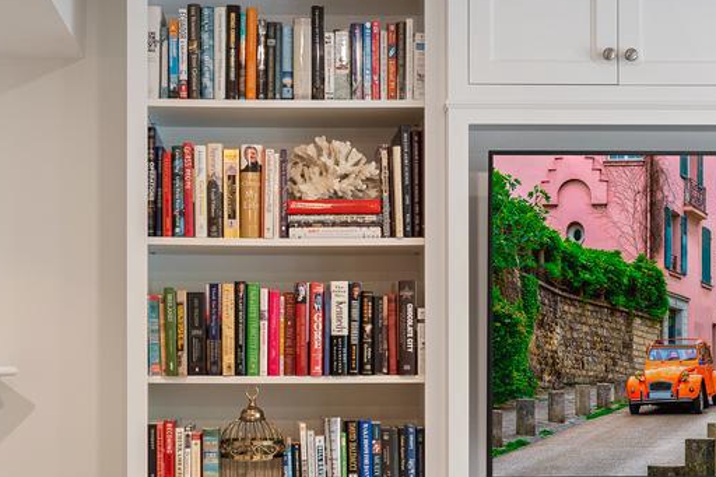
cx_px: 299
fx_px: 1169
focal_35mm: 59
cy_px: 453
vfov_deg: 22.4
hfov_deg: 34.0
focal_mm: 14.7
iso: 200
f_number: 5.6
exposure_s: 1/8
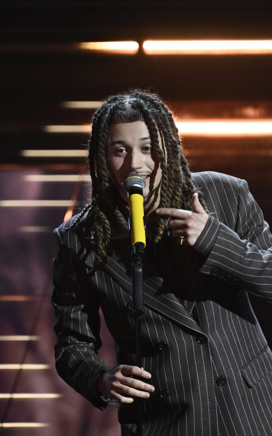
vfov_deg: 3.2
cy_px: 217
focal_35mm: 650
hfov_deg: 2.0
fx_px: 7708
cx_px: 159
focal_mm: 280
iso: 4000
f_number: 4
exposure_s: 1/160
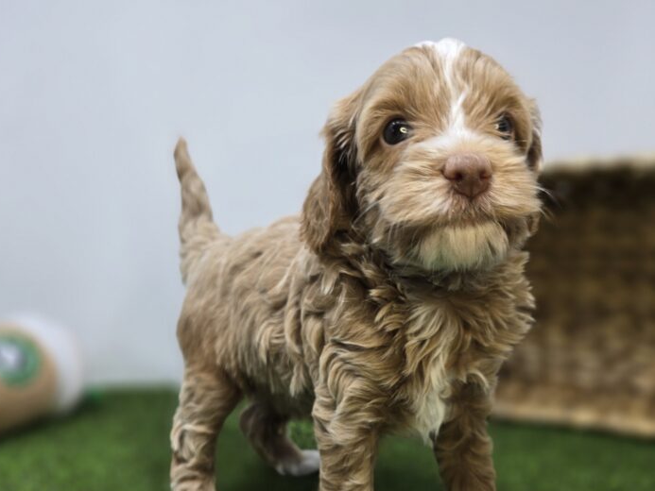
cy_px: 332
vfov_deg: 41.2
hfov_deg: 53.9
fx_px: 643
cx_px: 349
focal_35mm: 34
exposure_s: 1/72.1
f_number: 1.7
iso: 32
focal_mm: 6.3
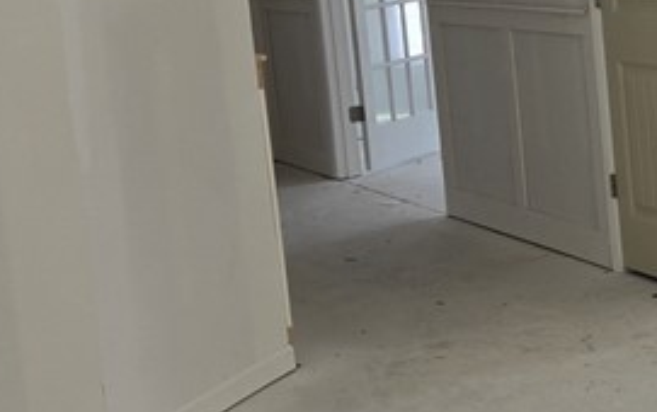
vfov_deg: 14.1
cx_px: 856
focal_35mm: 92
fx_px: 1649
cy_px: 32
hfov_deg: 20.6
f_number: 1.8
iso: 25
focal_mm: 5.4
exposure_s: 1/253
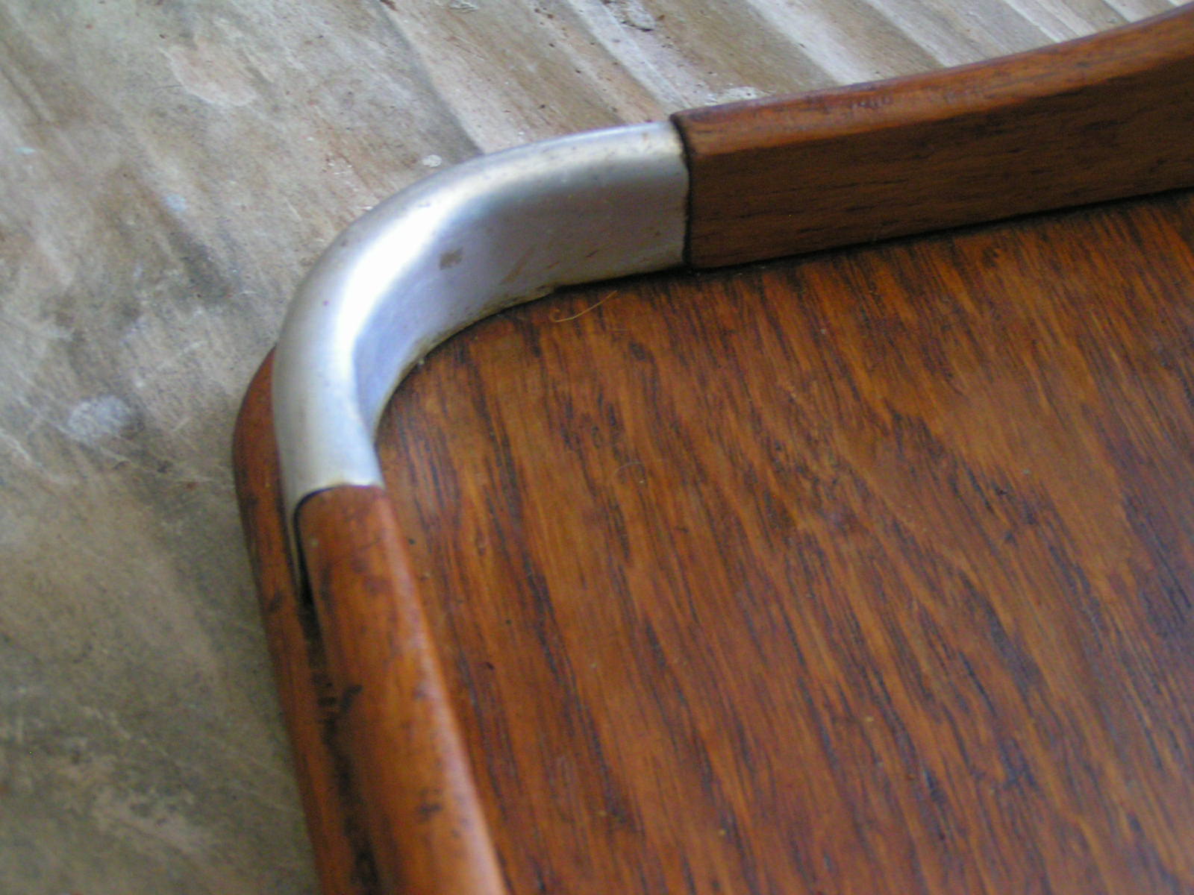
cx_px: 597
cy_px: 448
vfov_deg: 23.3
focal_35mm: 63
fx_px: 2173
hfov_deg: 30.7
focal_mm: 9.7
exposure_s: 1/50
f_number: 3.2
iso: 200
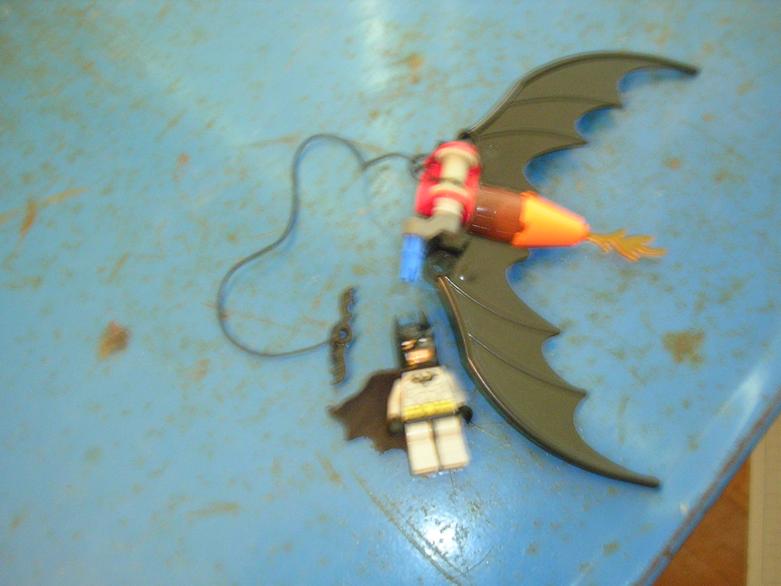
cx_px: 390
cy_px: 293
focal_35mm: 38
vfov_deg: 37.7
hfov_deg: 49.0
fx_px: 857
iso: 200
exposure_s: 1/1.9
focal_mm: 5.8
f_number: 2.8
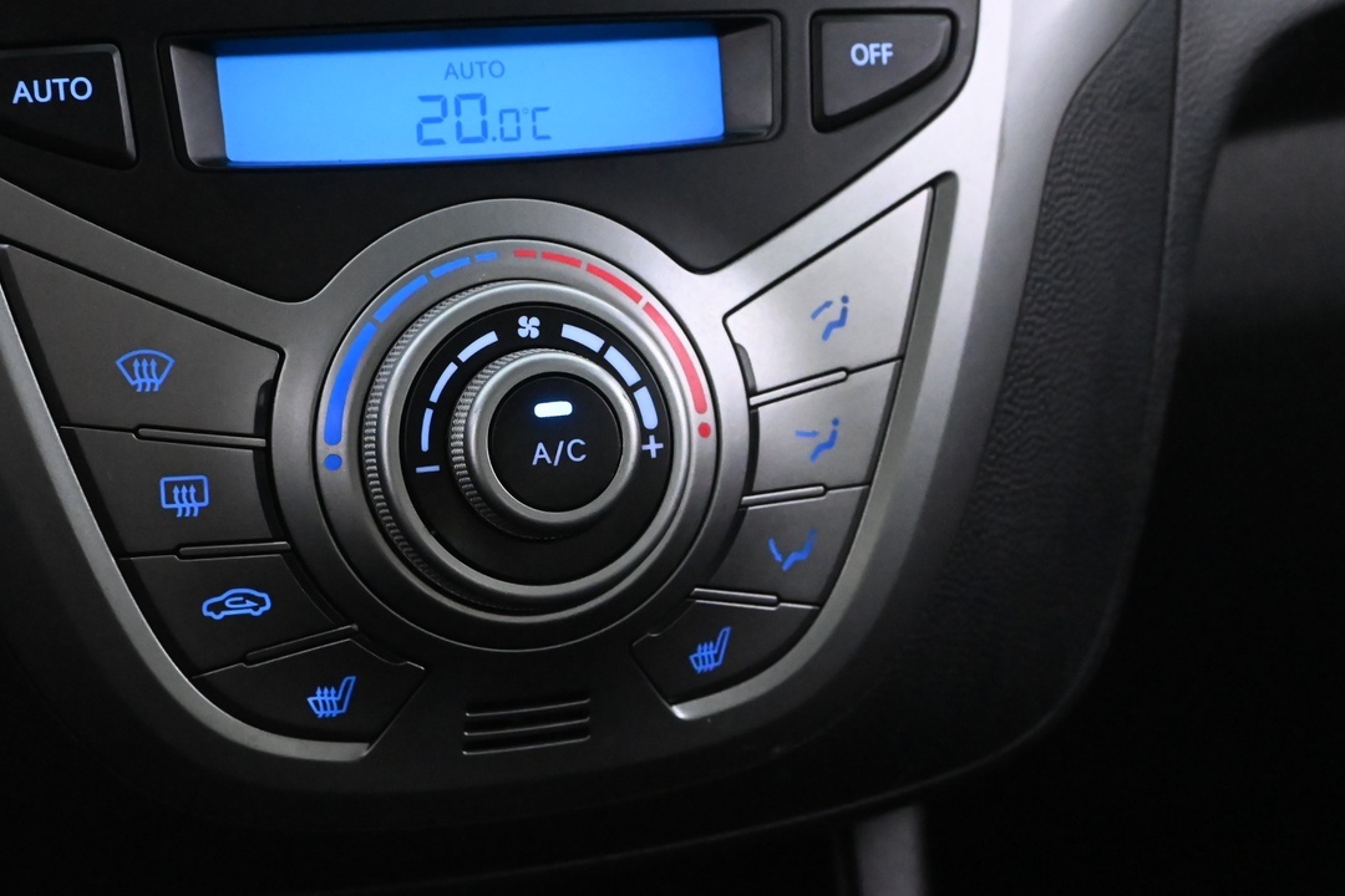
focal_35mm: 55
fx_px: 2059
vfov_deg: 24.6
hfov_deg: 36.0
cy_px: 423
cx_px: 504
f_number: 5
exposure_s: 1/40
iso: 6400
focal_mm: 24.5
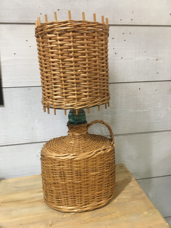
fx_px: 191
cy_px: 114
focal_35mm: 29
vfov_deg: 61.7
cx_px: 86
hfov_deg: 48.2
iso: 200
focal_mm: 4.15
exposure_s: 1/20
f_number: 2.2
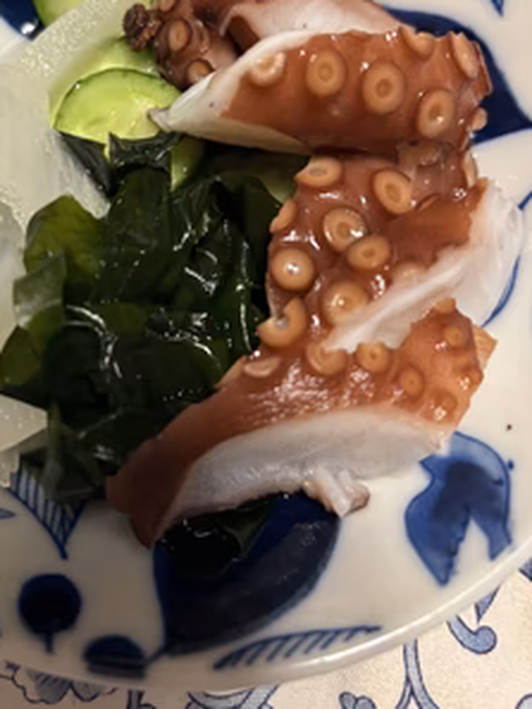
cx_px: 188
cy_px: 251
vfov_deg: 51.8
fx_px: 717
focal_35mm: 35
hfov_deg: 40.3
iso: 200
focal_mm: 5.96
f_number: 1.6
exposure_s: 1/50
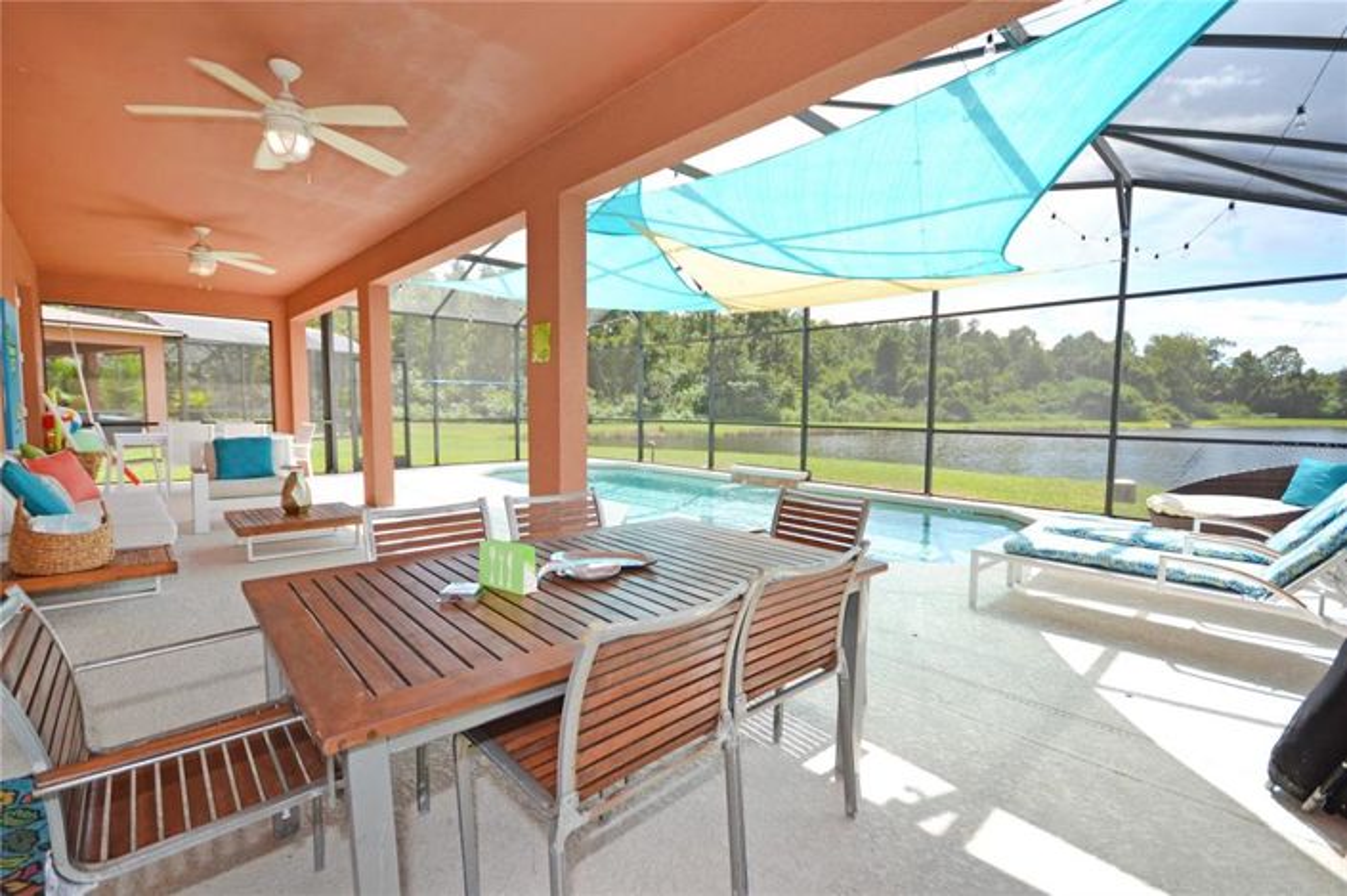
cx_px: 674
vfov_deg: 77.2
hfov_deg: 100.4
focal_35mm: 15
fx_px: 561
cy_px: 448
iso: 100
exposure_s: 1/160
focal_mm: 10
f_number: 6.3
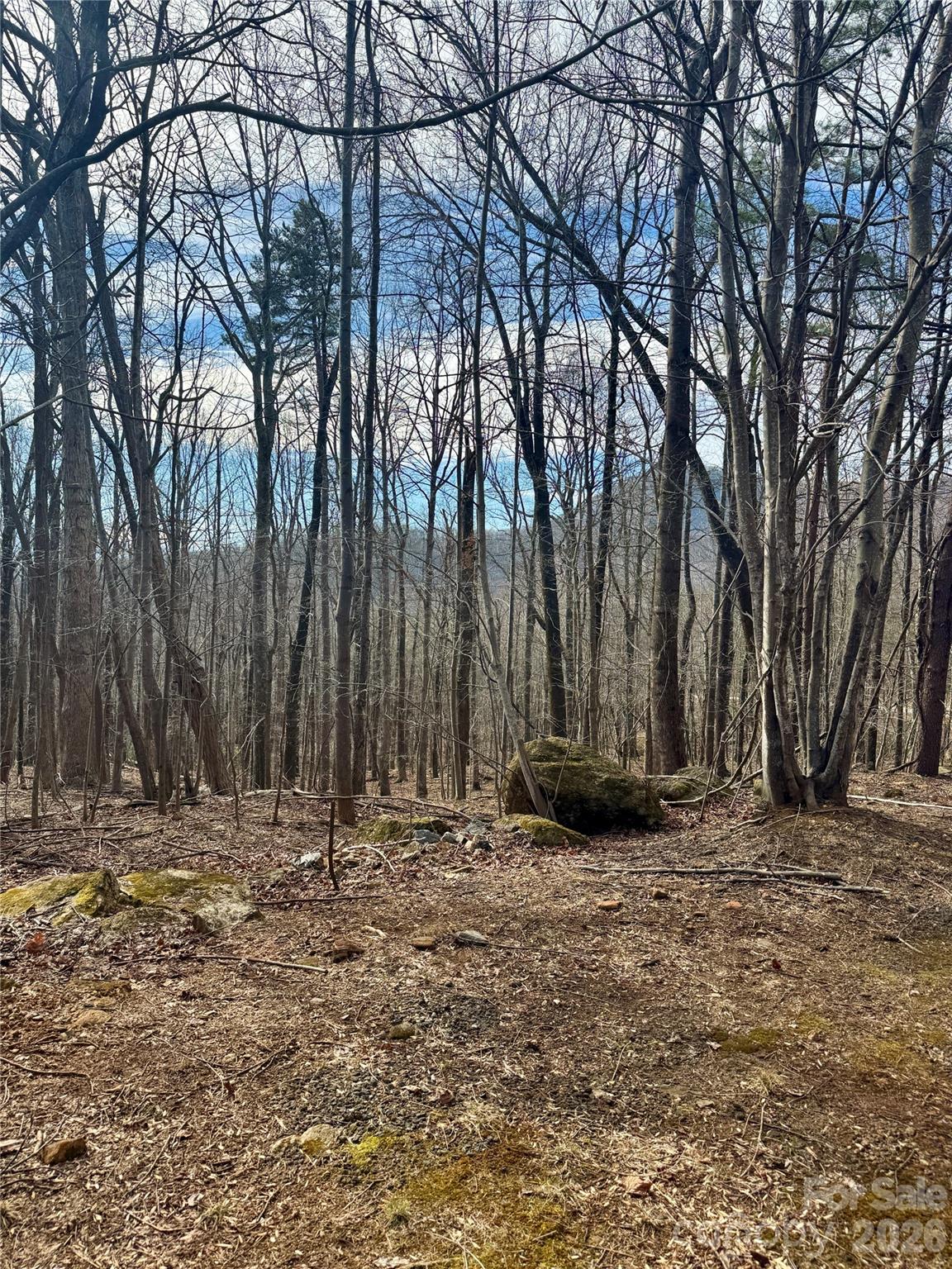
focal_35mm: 24
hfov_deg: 56.8
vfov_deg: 71.6
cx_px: 476
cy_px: 634
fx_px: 880
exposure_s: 1/1597
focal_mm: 6.76
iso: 80
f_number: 1.78
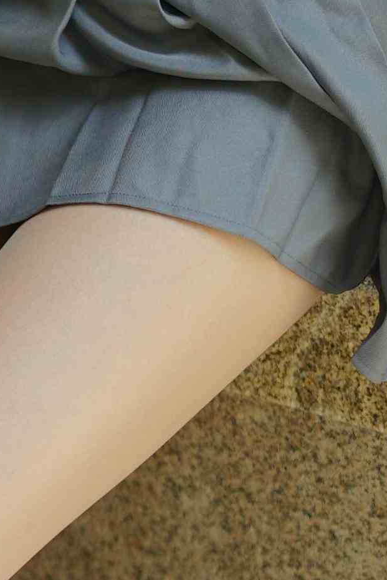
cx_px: -193
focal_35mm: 228
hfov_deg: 6.0
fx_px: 3672
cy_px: 499
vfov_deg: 9.0
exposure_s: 1/2000
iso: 200
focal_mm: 50
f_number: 1.8
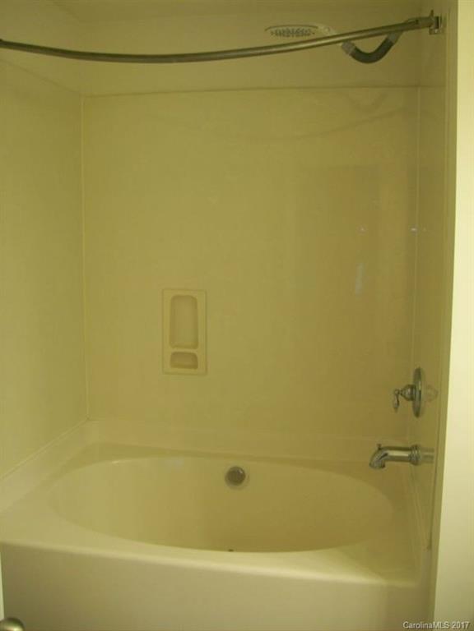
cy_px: 316
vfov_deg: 51.4
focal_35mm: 36
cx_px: 237
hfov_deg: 39.7
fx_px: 657
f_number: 2.7
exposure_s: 1/11.3
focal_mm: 6
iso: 80
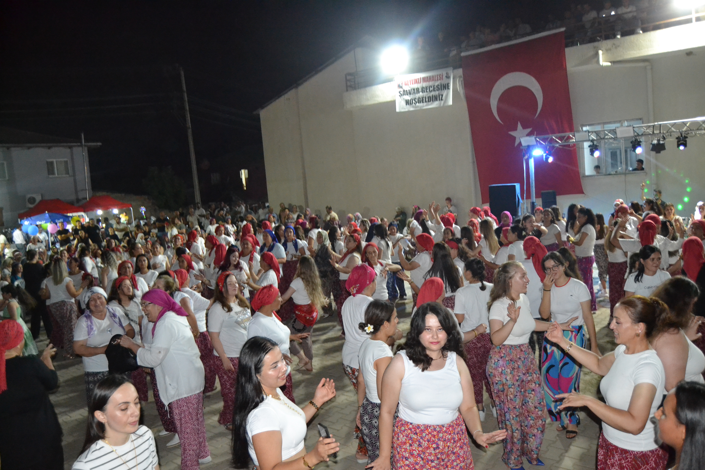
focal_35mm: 27
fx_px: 529
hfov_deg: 67.4
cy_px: 235
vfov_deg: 47.9
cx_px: 352
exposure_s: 1/60
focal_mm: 18
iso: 3200
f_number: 3.5
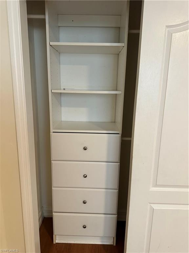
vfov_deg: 71.6
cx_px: 94
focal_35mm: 24
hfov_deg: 56.8
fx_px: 175
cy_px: 126
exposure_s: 1/60
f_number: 1.78
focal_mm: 6.86
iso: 500
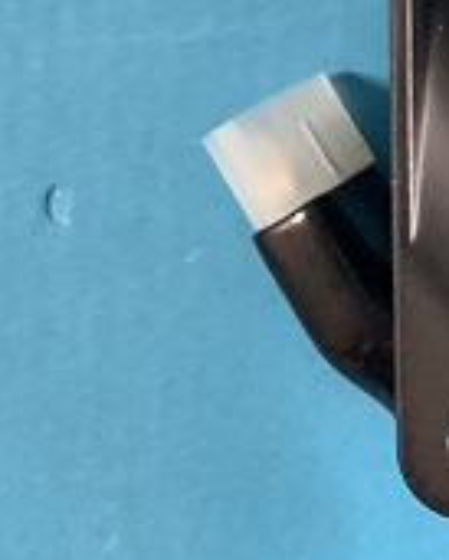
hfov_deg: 11.2
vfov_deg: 15.1
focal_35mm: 120
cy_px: -224
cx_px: 988
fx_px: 1992
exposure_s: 1/41
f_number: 1.8
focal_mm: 4.25
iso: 400
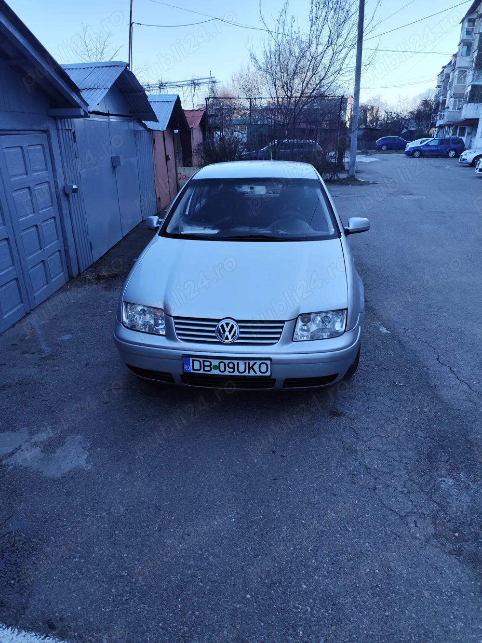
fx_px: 427
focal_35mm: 23
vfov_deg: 73.9
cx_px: 241
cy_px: 322
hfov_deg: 58.9
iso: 50
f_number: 1.65
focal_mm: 6.14
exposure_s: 1/436
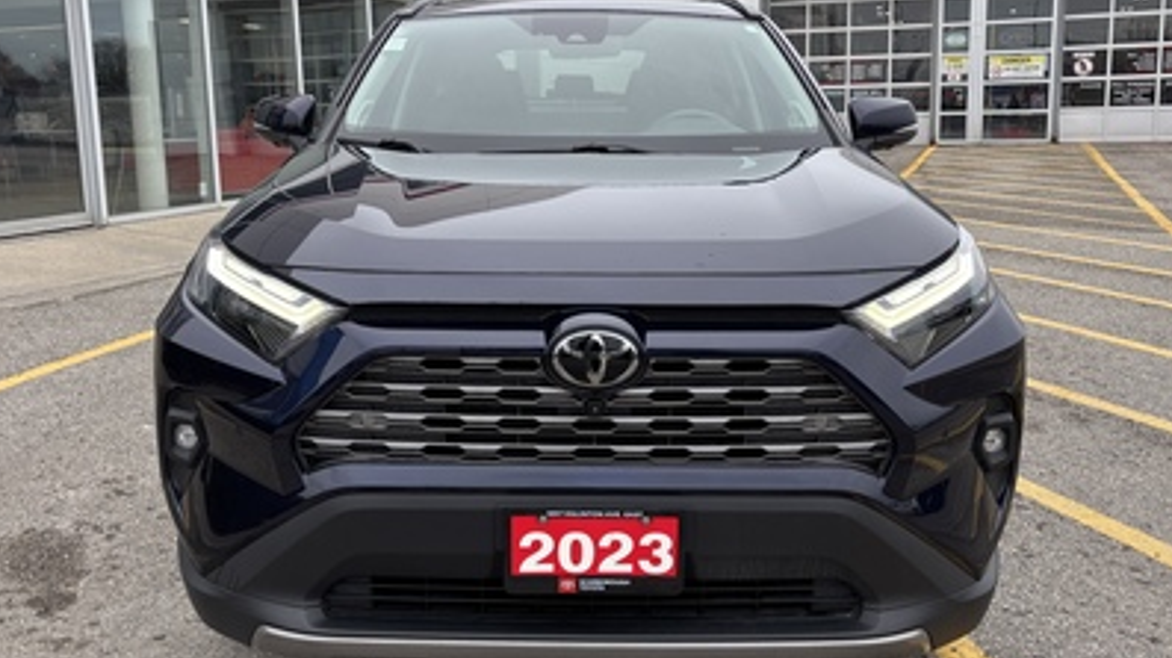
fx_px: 932
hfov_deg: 64.3
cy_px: 350
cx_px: 573
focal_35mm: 30
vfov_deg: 38.9
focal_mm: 5.96
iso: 50
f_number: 1.6
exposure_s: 1/763
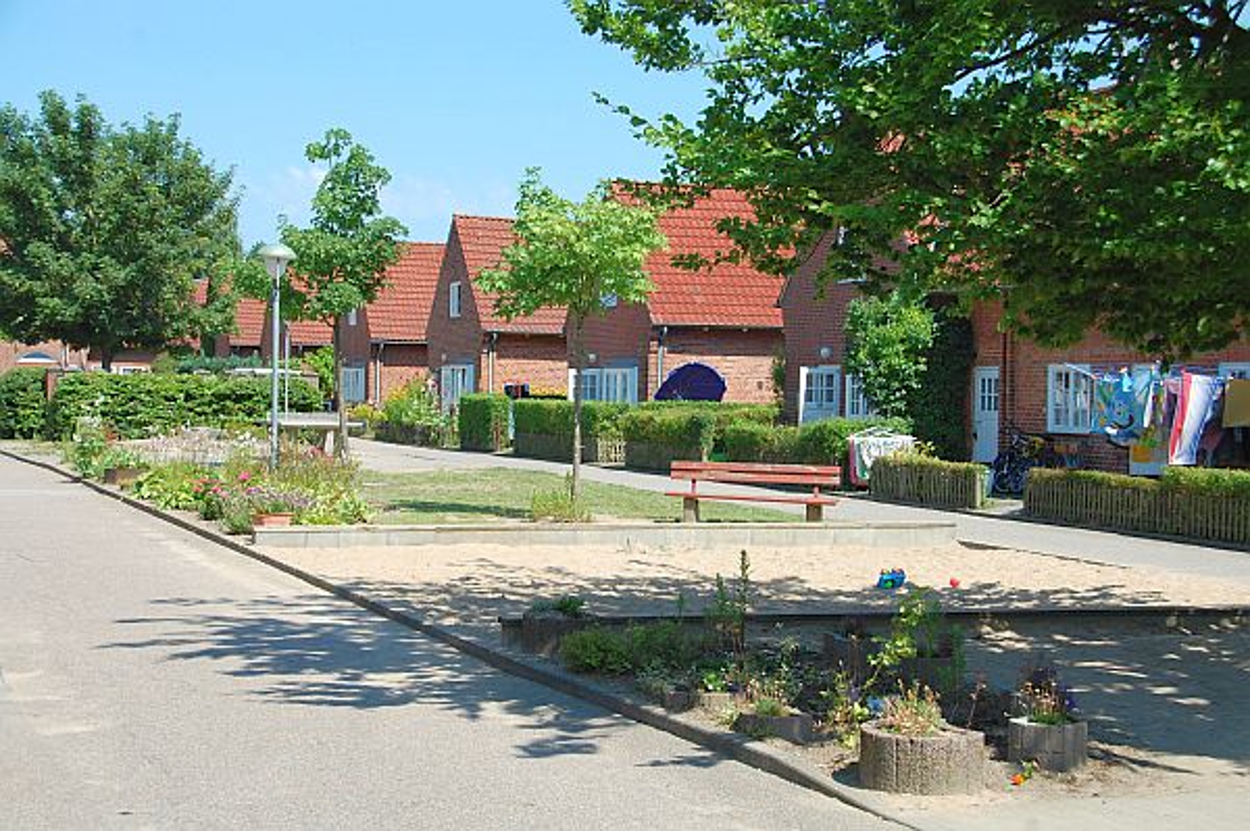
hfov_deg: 30.5
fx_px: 2290
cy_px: 416
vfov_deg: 20.6
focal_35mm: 66
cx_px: 625
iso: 200
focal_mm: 44
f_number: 9
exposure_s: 1/320
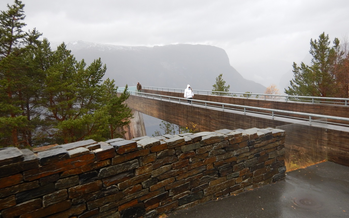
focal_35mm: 28
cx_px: 172
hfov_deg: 66.5
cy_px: 108
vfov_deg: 44.6
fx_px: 266
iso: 125
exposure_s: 1/30
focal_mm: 4.7
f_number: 2.8
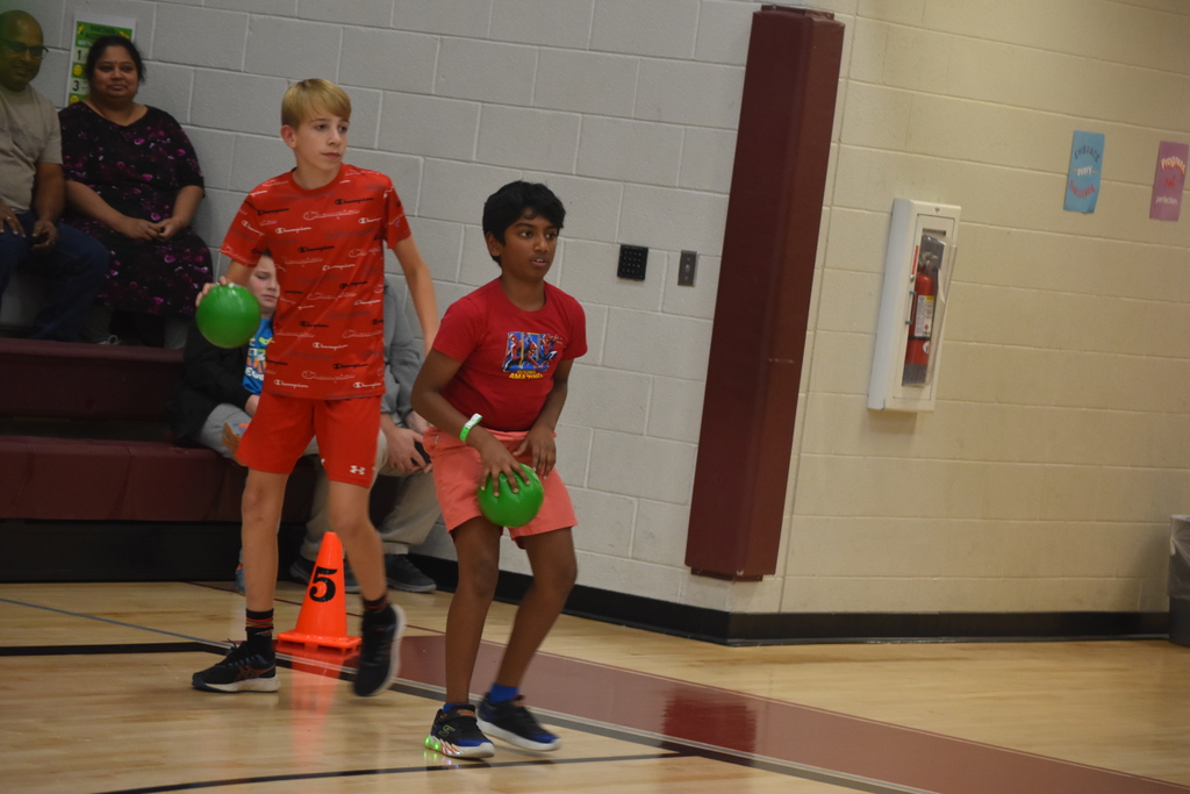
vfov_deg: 10.8
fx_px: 4215
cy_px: 397
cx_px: 595
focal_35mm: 128
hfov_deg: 16.1
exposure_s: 1/125
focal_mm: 85
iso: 1400
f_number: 4.2
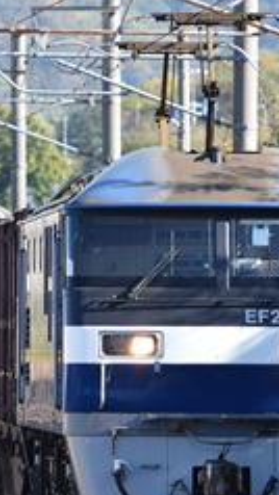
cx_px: 152
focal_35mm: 950
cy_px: 312
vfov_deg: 2.3
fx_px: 12485
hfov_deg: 1.3
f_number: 7.1
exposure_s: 1/500
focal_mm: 300
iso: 320
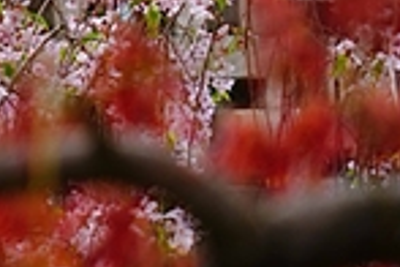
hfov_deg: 3.5
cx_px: -653
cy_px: -386
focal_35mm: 572
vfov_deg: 2.4
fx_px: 6355
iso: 100
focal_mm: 105
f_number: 5
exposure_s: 1/200
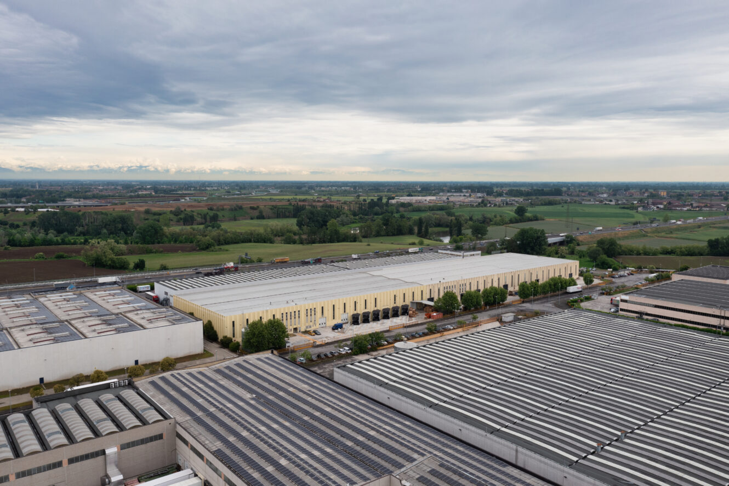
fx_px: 567
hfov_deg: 65.5
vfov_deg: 46.4
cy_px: 243
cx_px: 364
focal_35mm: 28
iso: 100
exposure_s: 1/640
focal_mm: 10.26
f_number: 5.6
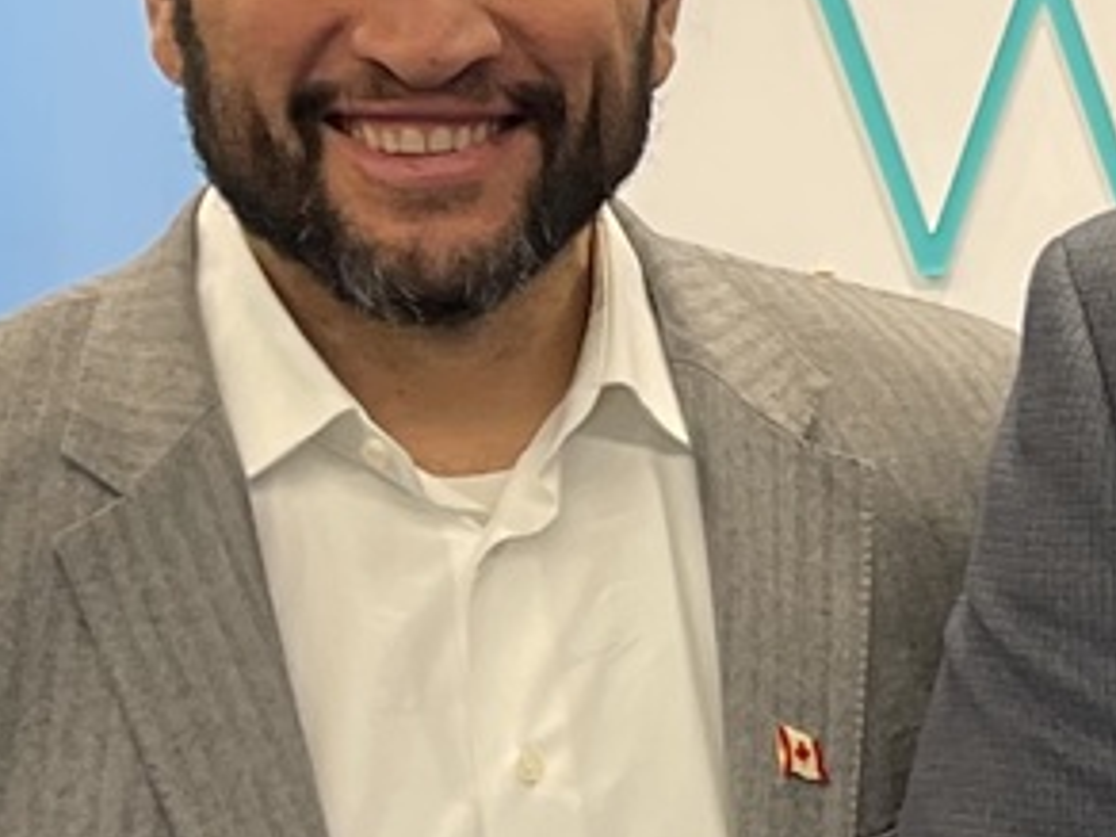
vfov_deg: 8.7
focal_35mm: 171
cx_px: 2289
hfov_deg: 10.5
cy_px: 329
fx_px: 5513
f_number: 1.6
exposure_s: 1/60
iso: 80
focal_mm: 5.1
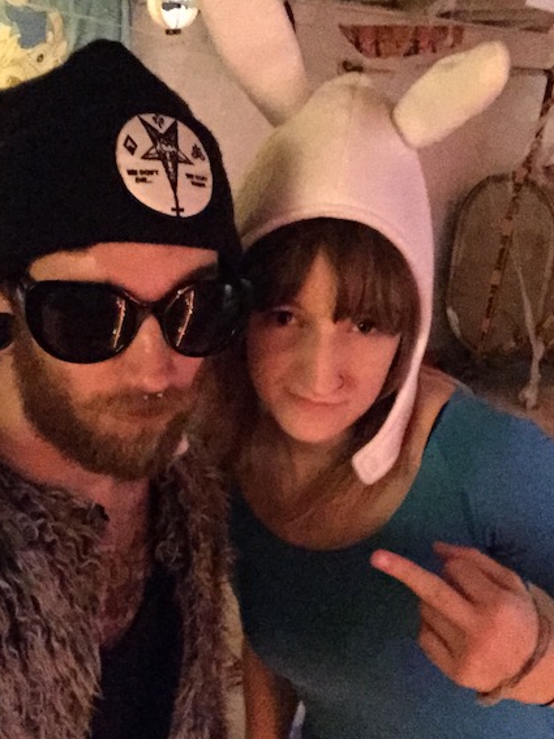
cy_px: 368
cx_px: 254
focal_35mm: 35
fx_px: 747
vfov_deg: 52.6
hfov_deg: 40.7
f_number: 2.2
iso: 2000
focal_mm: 2.65
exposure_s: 1/15
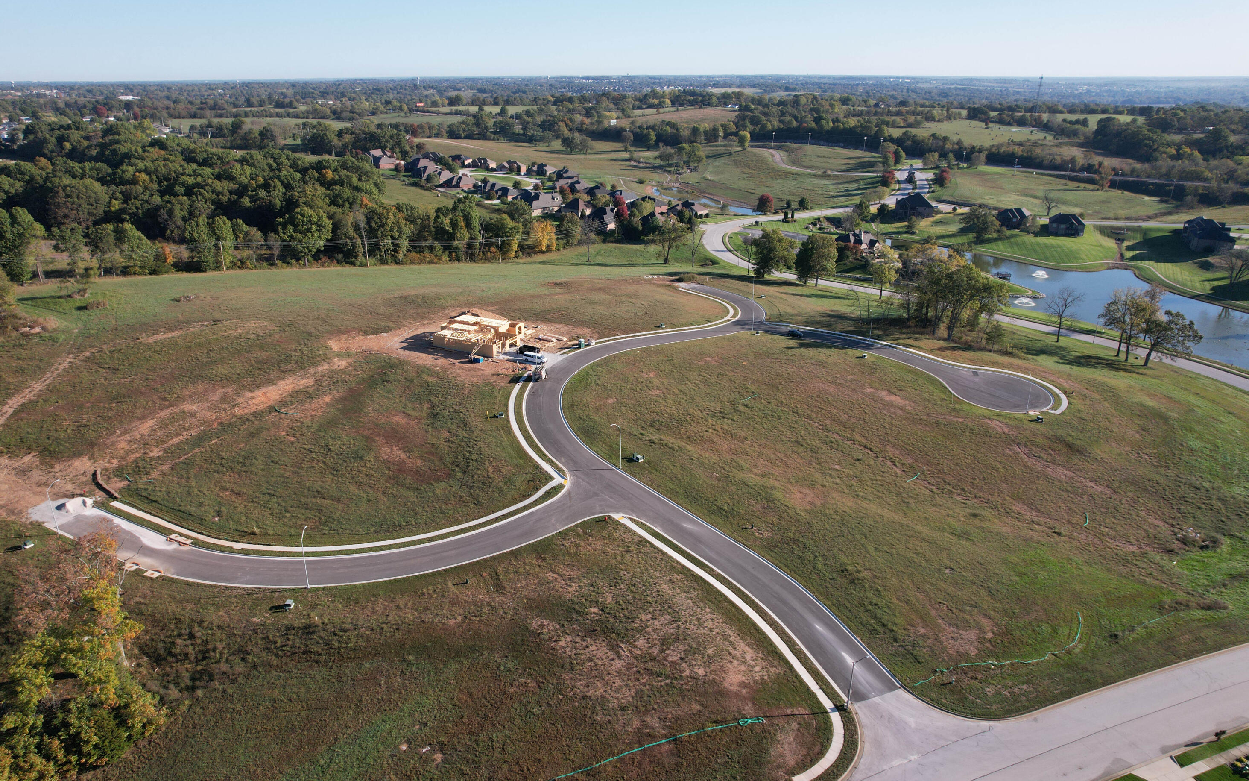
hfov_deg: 77.2
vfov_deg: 53.0
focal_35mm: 23
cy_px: 382
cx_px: 613
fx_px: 783
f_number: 2.8
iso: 200
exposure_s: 1/400
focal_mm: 8.38
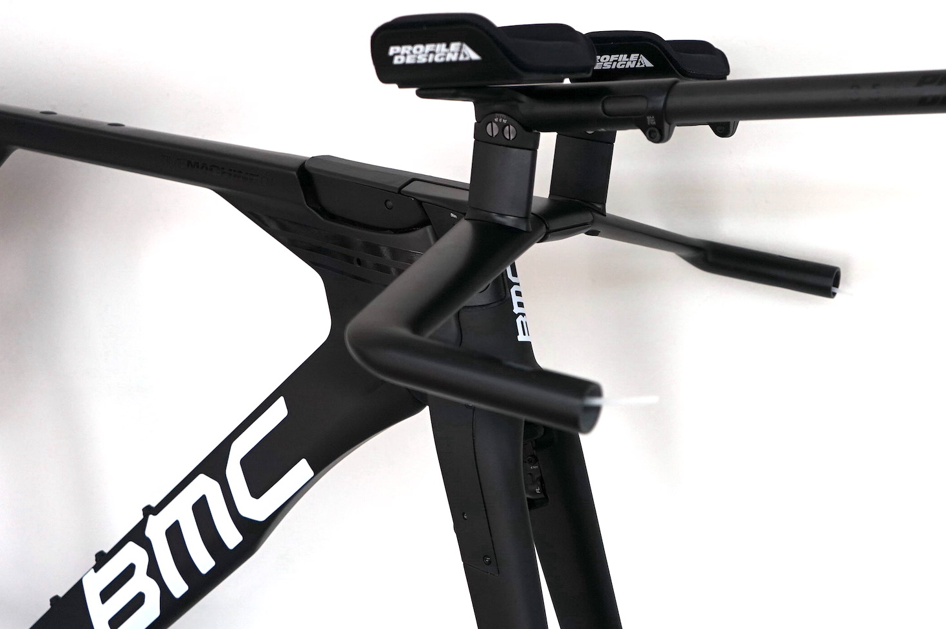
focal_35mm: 46
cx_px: 648
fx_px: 1208
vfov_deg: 29.1
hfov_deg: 42.1
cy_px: 259
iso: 800
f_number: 4
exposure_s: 1/160
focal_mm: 32
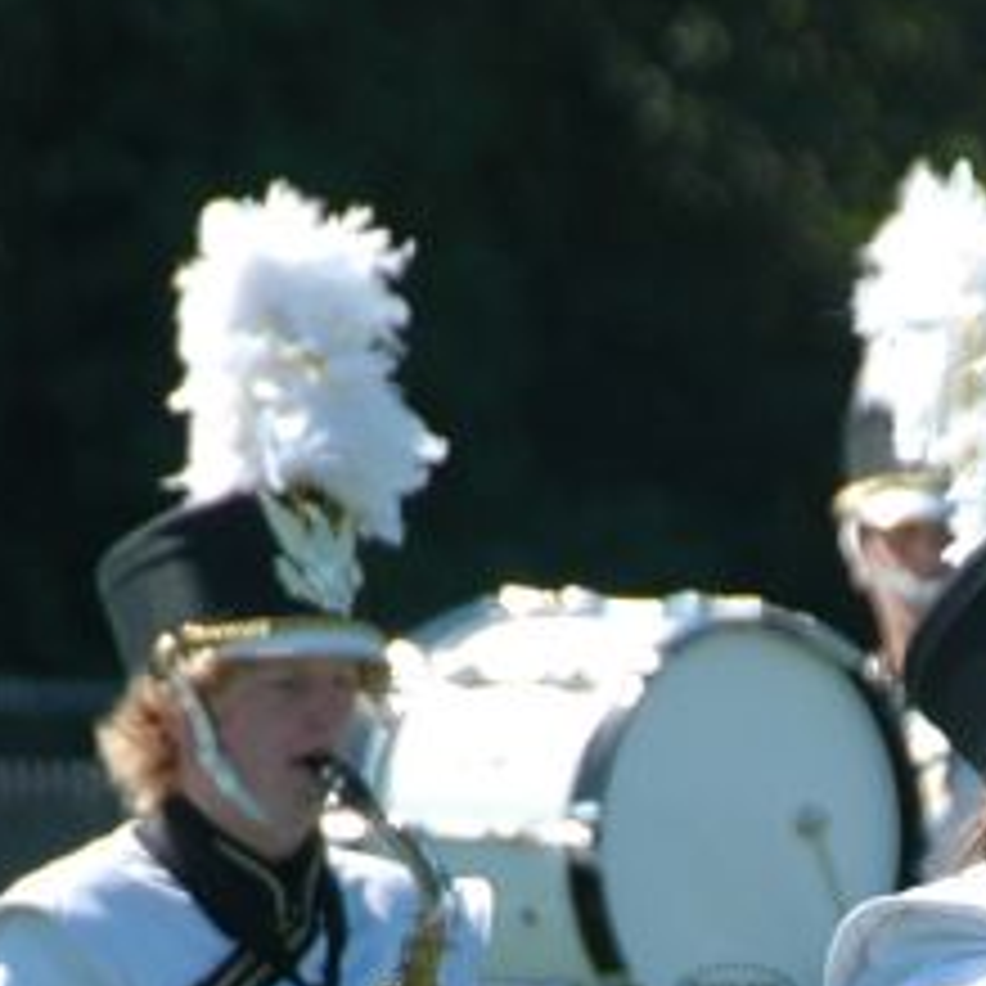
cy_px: 1324
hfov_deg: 1.5
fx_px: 38317
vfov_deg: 1.5
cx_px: 1067
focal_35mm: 1189
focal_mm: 200
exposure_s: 1/400
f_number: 5.6
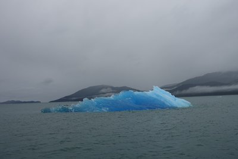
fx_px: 231
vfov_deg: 37.9
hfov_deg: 54.4
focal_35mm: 35
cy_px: 80
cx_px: 119
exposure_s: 1/125
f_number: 5.6
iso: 125
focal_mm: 12.81
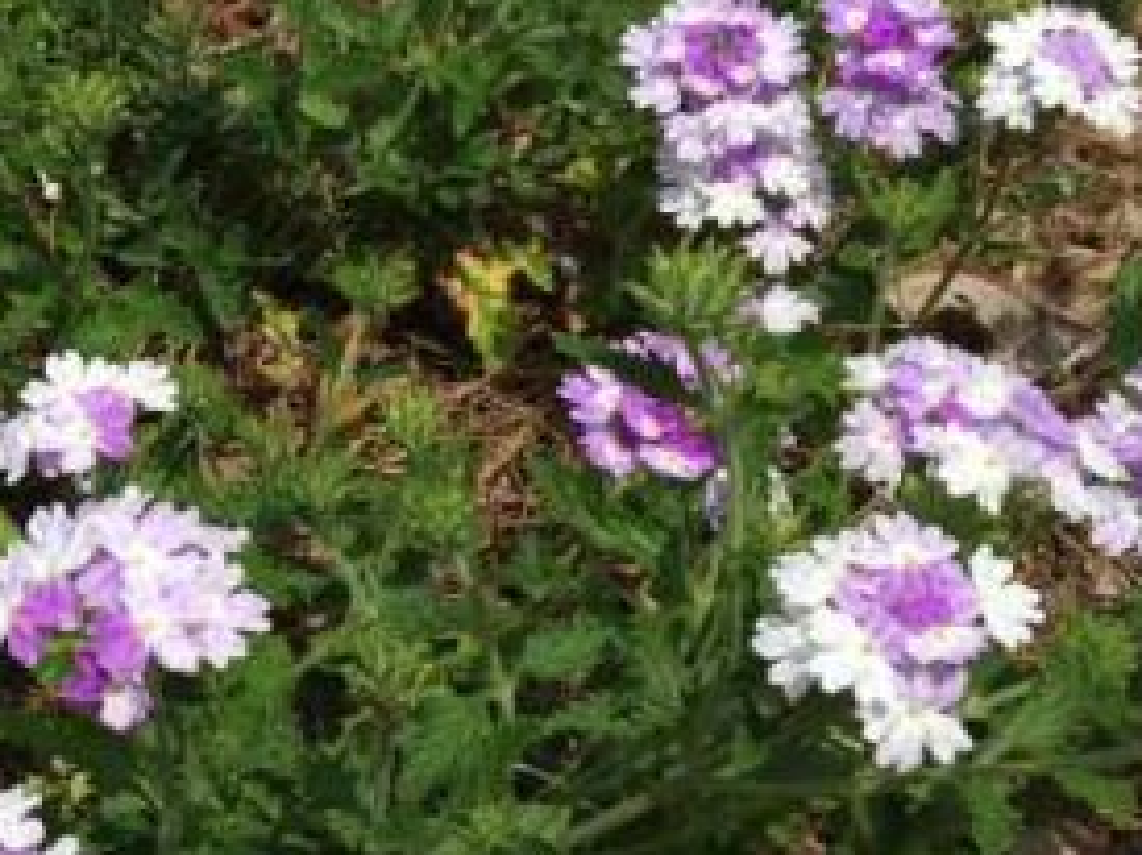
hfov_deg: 22.2
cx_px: -241
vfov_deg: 18.2
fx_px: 2671
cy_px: 365
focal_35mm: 81
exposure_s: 1/2331
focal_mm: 4.15
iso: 25
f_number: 2.2
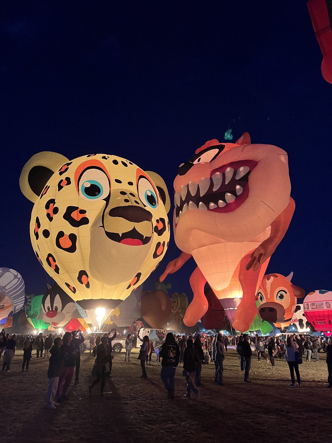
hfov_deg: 53.1
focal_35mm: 26
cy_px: 222
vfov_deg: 67.3
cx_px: 166
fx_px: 332
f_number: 1.6
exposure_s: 1/32
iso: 640
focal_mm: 5.1
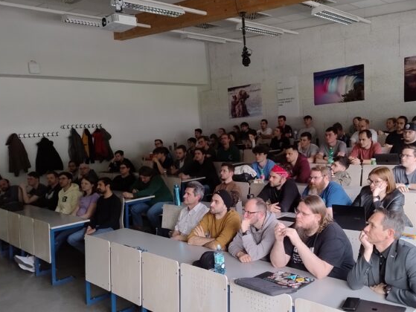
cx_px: 251
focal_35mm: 33
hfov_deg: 54.9
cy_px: 182
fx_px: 397
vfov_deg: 42.8
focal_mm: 5.56
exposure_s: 1/100
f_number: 1.8
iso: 509
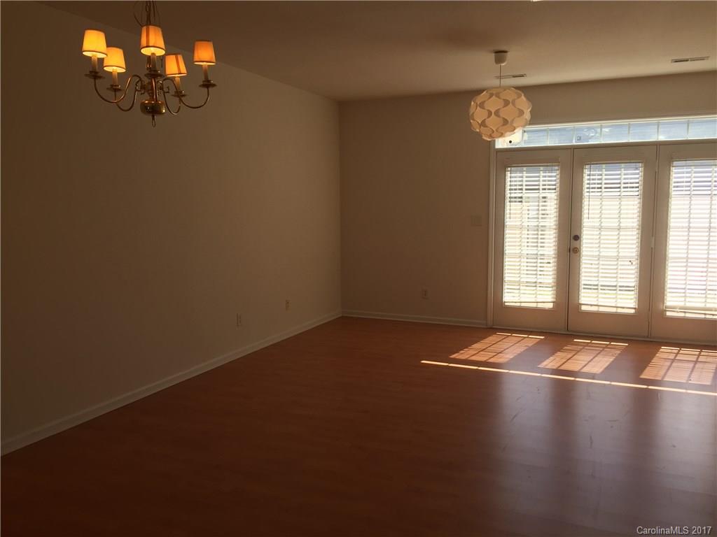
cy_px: 268
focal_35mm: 29
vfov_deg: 48.2
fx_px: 601
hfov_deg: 61.7
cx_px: 358
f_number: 2.2
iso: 32
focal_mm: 4.15
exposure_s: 1/449
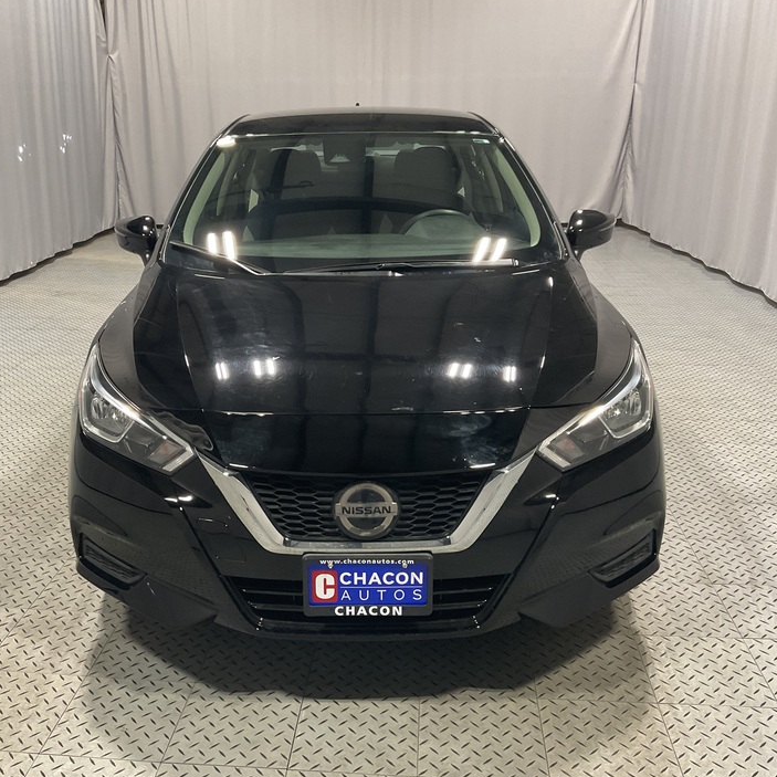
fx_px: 889
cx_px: 345
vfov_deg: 47.2
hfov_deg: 47.1
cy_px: 392
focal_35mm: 35
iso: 80
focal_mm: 3
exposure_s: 1/60
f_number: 1.8
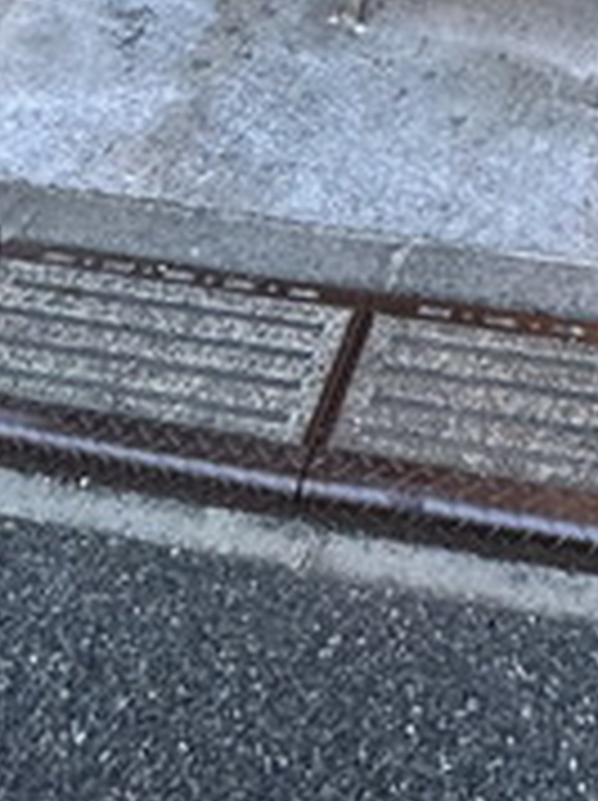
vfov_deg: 19.7
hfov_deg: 22.9
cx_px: 486
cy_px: -738
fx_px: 1455
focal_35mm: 63
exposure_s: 1/99
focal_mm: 2.22
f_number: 2.2
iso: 80
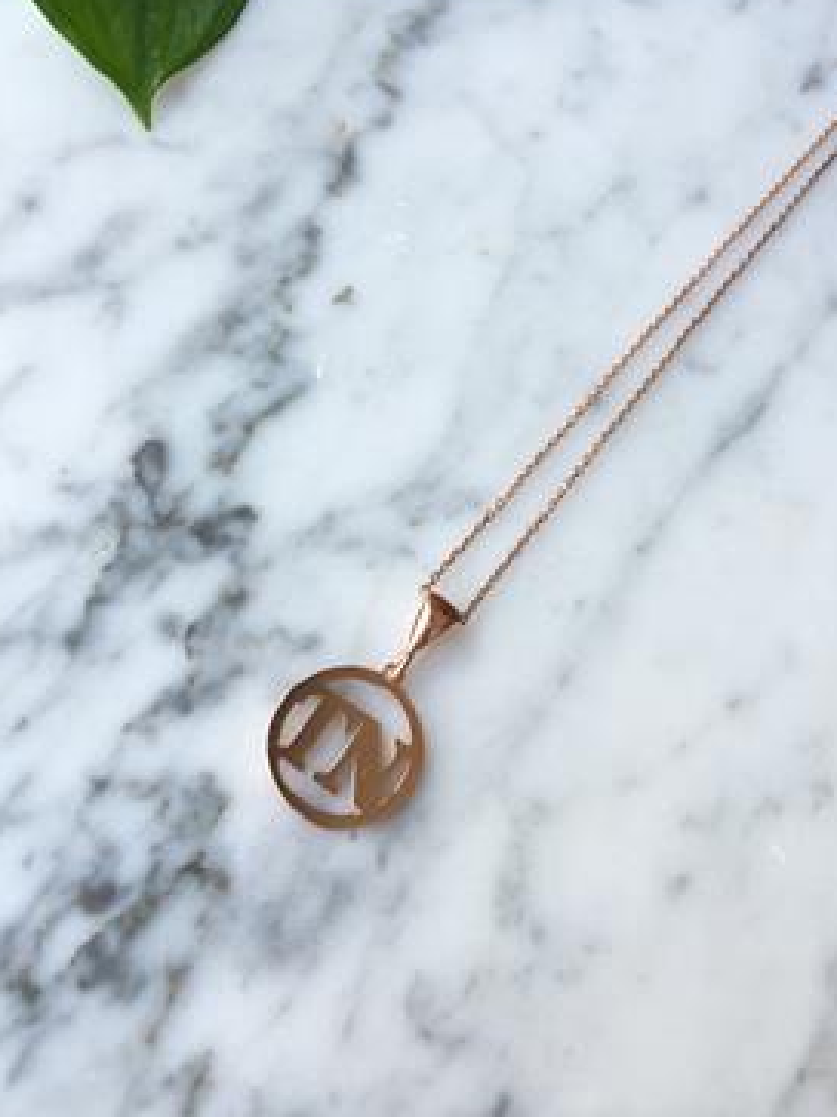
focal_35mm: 33
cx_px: 449
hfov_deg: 42.9
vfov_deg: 55.2
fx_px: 1065
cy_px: 497
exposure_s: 1/123
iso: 32
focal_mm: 4.15
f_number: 2.2
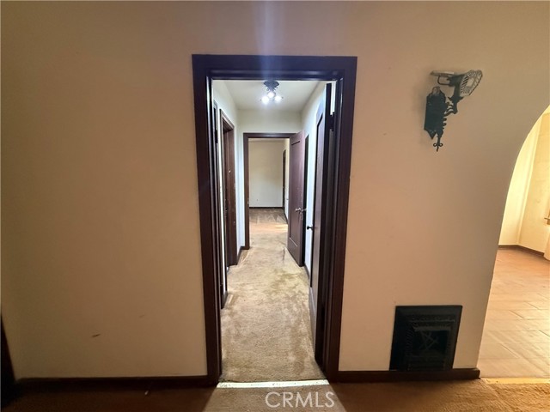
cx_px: 275
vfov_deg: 85.7
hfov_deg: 102.1
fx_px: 222
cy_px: 206
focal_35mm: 14
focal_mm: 2.22
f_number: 2.2
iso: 640
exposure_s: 1/60
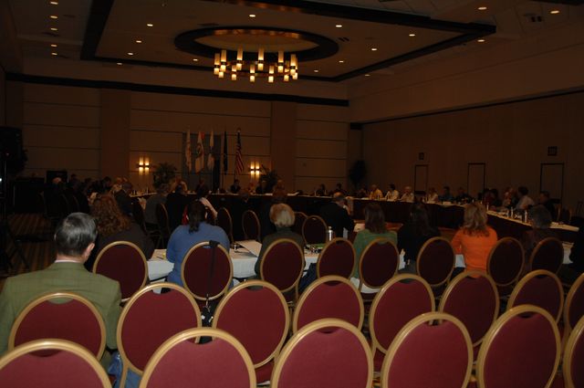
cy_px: 194
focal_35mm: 39
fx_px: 632
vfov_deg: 34.1
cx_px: 292
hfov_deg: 49.6
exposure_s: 1/125
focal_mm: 26
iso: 400
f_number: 3.8
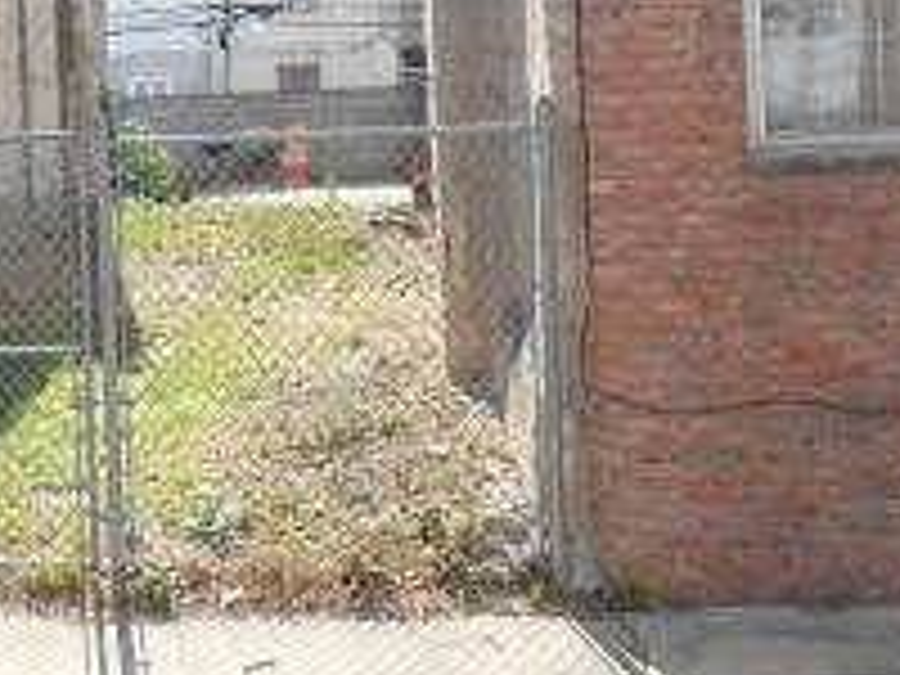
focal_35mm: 52
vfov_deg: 27.1
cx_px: 200
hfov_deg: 35.8
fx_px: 1352
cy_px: 81
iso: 80
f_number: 3.4
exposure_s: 1/320
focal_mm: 4.7
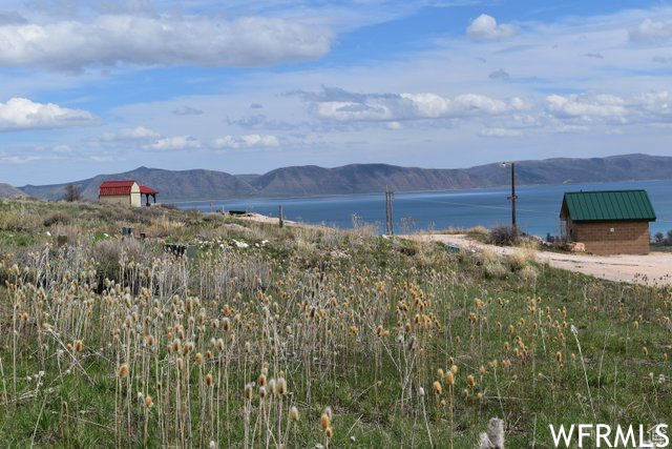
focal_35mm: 60
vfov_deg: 22.6
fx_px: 1120
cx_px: 336
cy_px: 224
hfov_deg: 33.4
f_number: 11
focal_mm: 40
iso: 200
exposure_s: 1/640
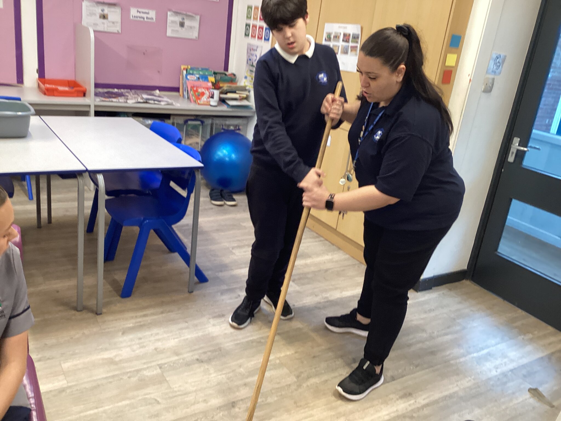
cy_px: 210
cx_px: 280
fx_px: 502
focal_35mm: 31
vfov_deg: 45.4
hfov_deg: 58.4
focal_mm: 3.3
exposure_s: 1/50
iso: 125
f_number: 2.4
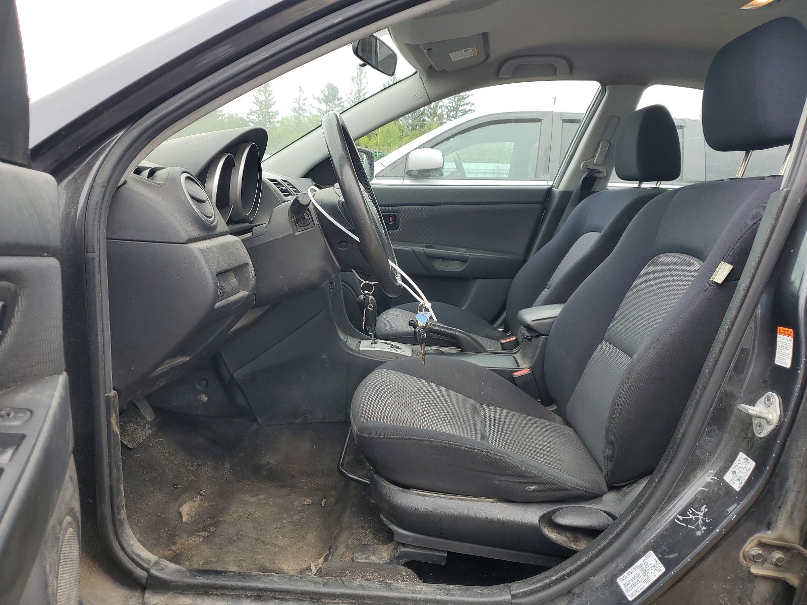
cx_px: 404
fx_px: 606
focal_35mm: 26
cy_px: 302
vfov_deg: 53.1
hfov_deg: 67.3
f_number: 1.5
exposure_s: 1/370
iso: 50
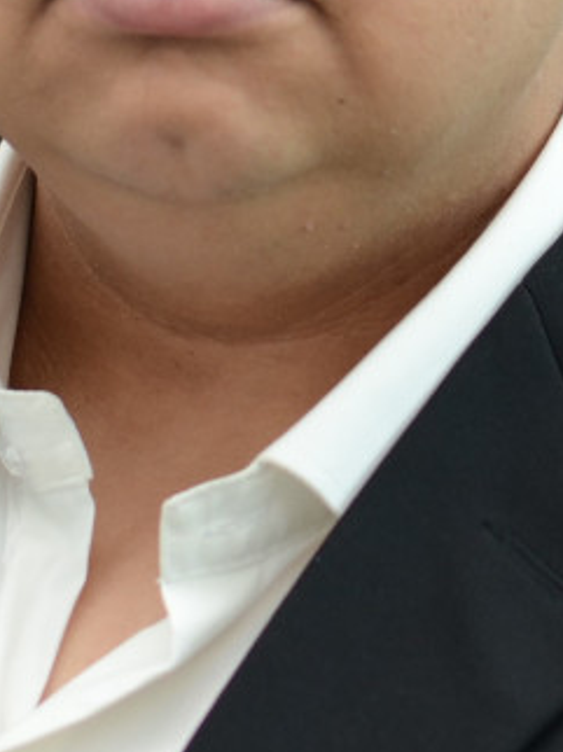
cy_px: 21
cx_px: 234
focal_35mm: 125
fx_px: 2718
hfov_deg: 11.8
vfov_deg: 15.5
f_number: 2.5
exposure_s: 1/320
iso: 320
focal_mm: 35
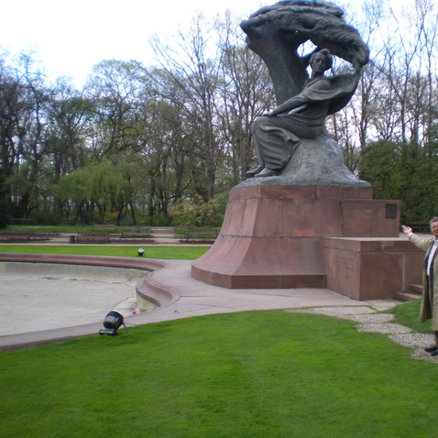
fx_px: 644
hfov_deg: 37.2
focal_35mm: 45
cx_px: 284
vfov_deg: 37.6
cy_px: 219
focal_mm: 6.3
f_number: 3.1
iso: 64
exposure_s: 1/133
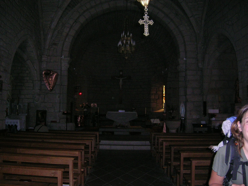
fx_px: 251
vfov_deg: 40.7
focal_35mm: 35
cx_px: 124
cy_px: 93
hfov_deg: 52.6
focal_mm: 5.4
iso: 200
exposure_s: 1/60.1
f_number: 2.8
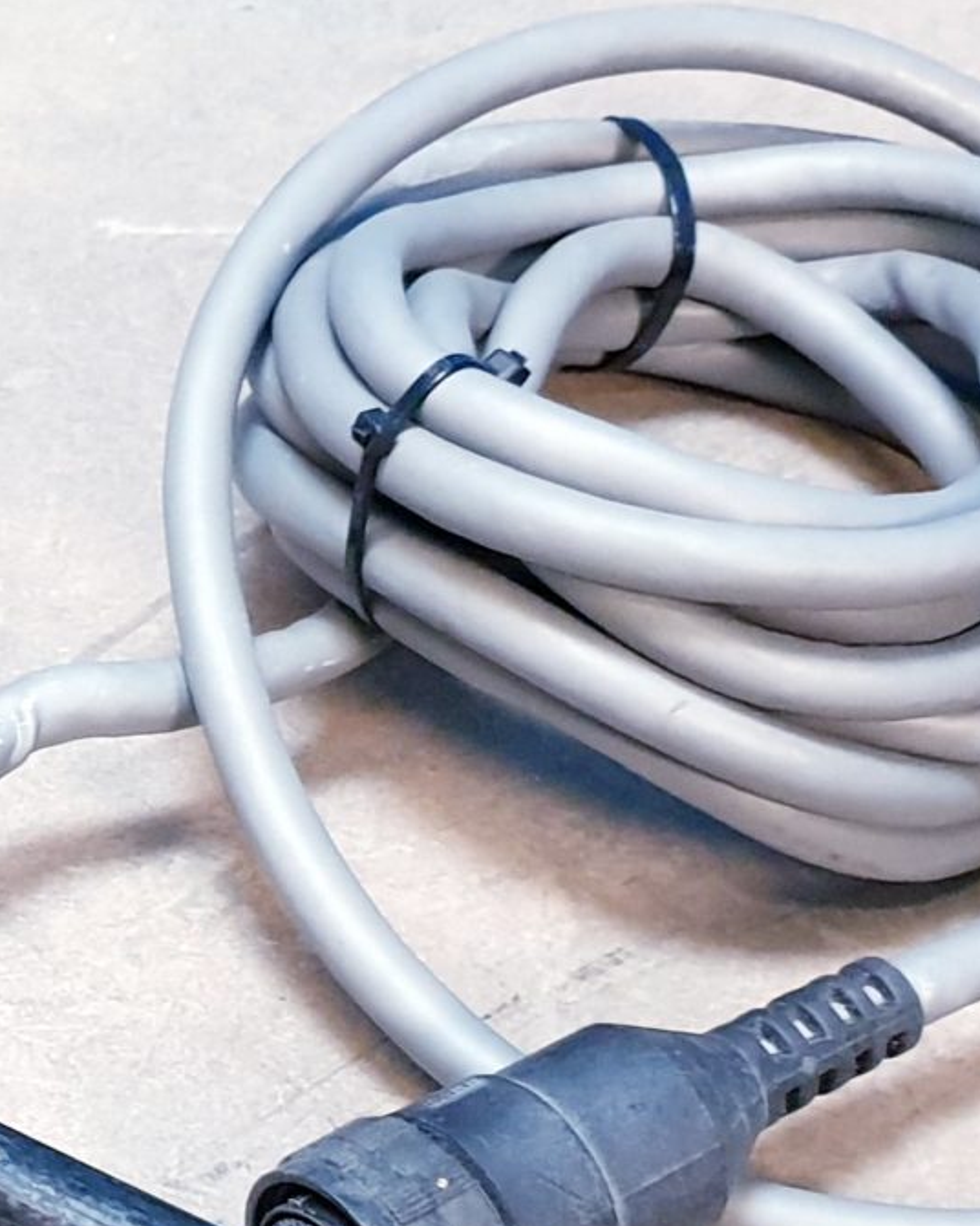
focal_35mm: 97
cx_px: -357
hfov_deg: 15.0
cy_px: 1047
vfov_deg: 19.5
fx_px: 3517
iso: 320
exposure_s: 1/50
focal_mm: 4.3
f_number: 1.5
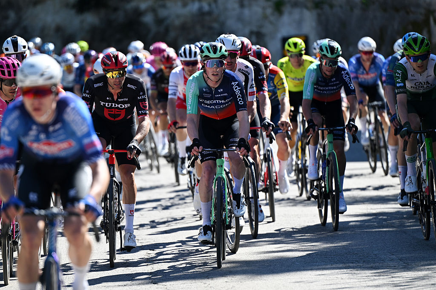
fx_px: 3632
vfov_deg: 4.6
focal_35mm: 300
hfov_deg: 6.9
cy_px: 145
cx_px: 218
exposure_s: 1/2000
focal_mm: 200
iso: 200
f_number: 2.8
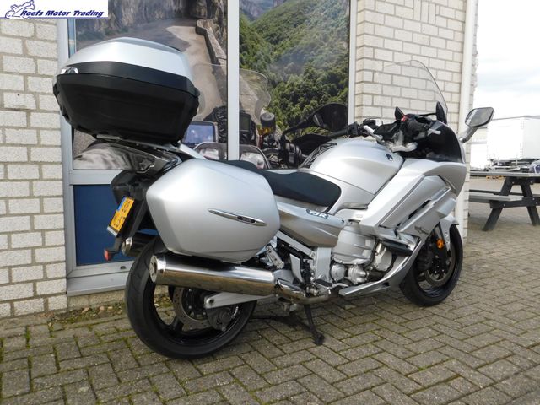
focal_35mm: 28
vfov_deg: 49.7
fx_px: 437
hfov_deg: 63.4
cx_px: 270
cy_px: 202
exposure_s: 1/400
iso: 125
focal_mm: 4.9
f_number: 3.2
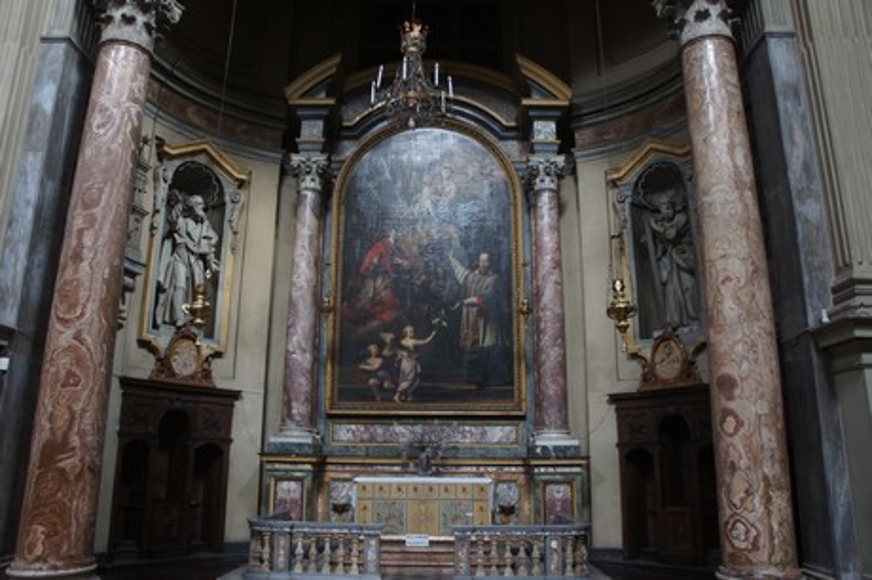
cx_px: 436
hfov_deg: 67.4
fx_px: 654
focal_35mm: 27
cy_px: 290
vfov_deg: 47.9
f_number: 3.5
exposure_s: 1/30
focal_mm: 18
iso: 1000
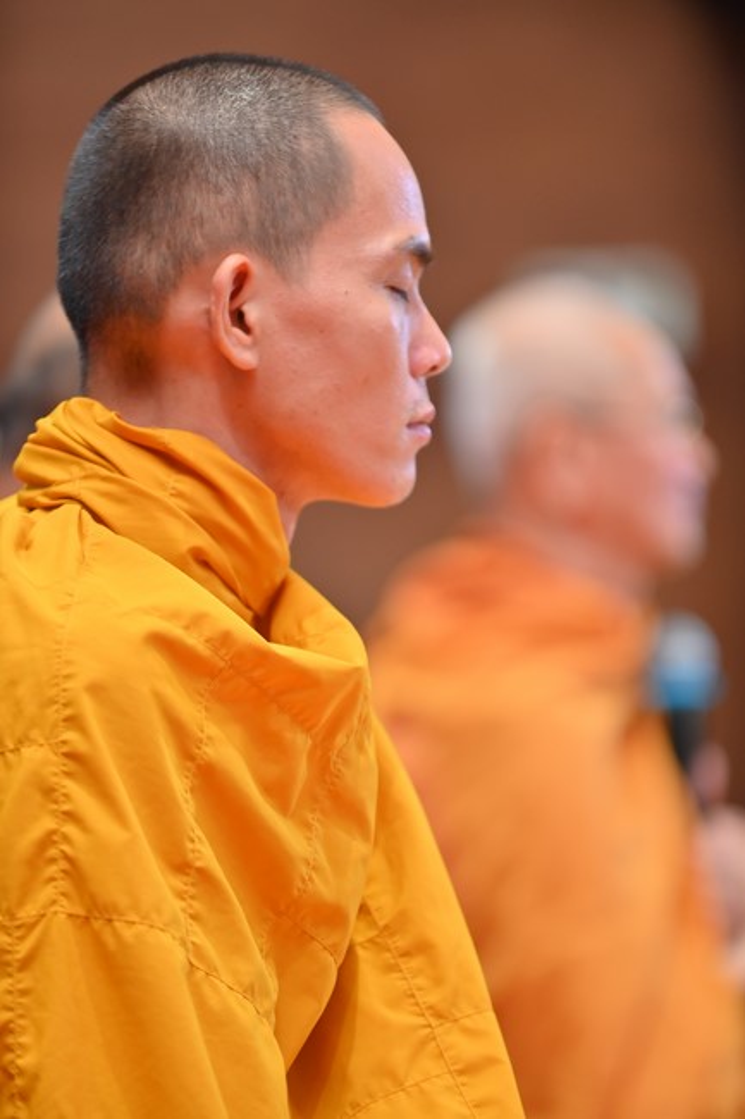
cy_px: 560
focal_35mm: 200
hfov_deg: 6.9
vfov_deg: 10.3
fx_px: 6211
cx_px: 372
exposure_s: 1/125
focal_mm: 200
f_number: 2.8
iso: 800
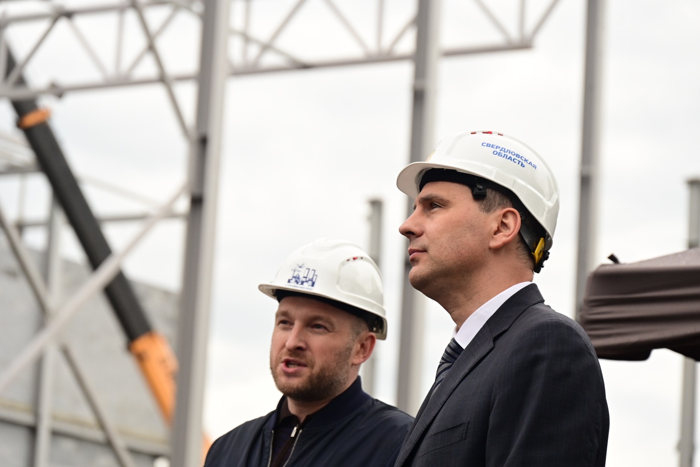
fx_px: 2625
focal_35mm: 135
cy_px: 234
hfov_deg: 15.2
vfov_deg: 10.2
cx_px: 350
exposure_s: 1/1000
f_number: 6.3
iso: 1600
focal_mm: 135
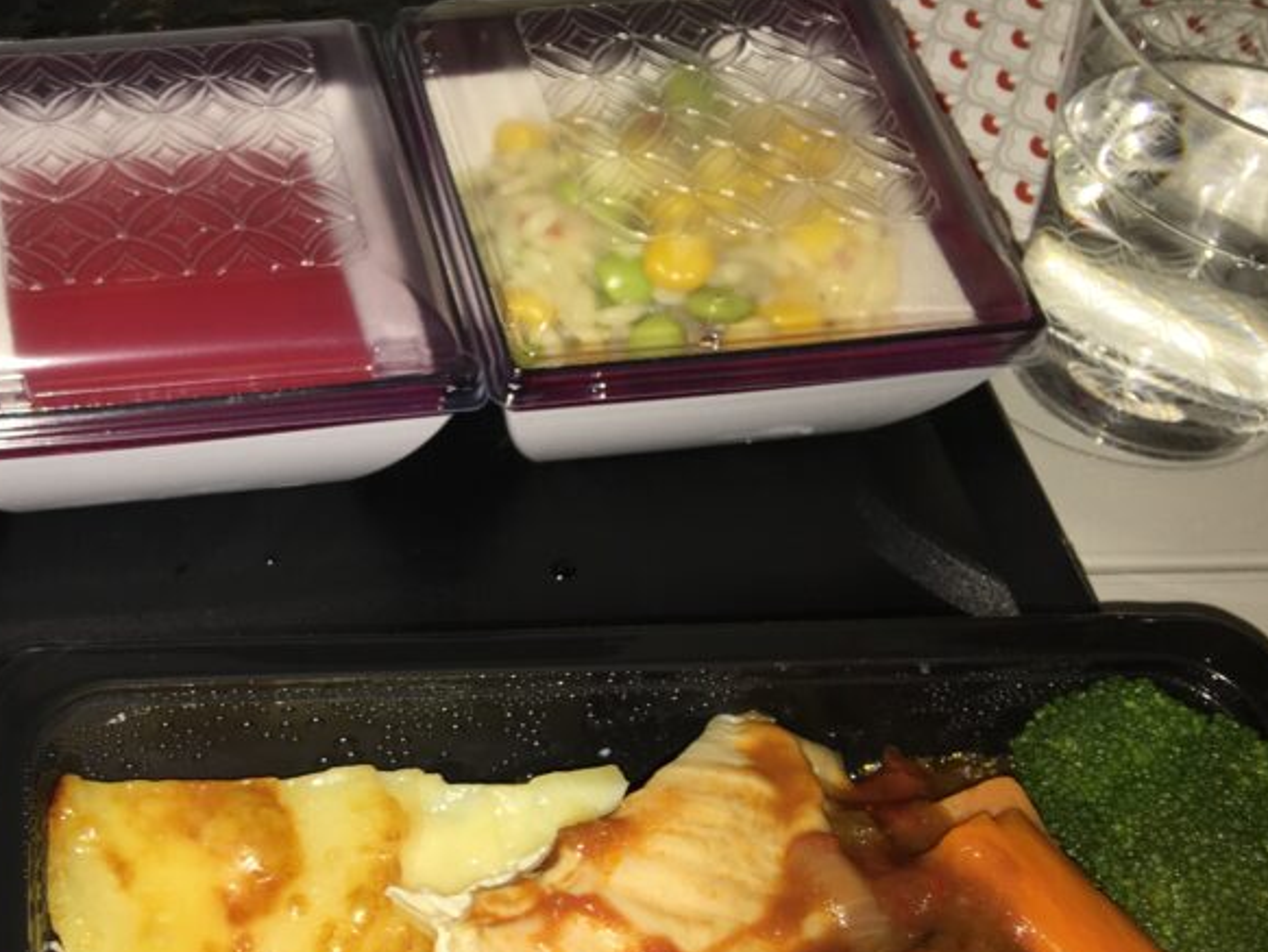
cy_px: 497
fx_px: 1869
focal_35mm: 51
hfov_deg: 35.9
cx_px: 211
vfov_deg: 28.6
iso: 25
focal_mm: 4.15
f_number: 2.2
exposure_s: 1/31
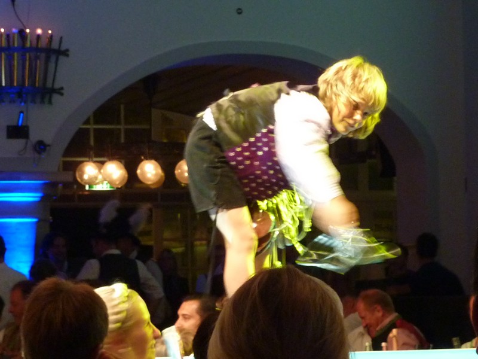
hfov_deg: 14.1
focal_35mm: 140
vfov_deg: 10.6
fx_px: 1933
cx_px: 239
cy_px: 180
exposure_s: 1/10
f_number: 4.2
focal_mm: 12.8
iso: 400
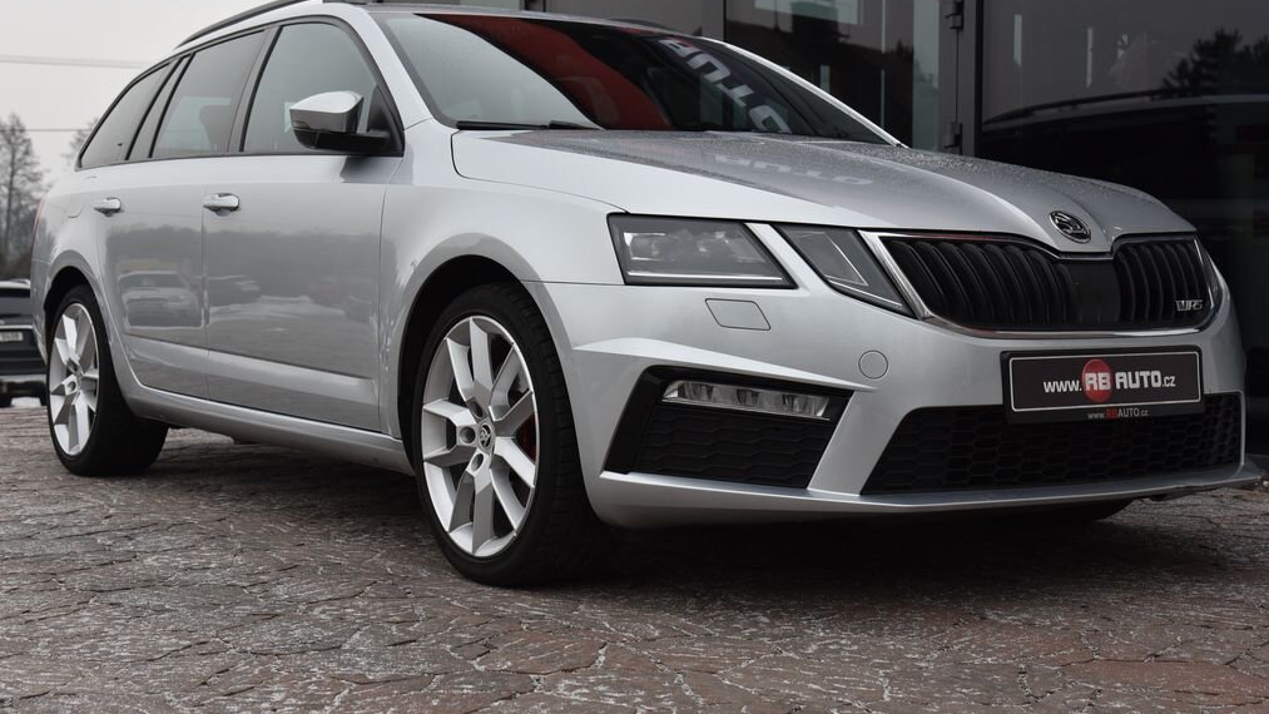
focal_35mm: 53
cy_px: 292
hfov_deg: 39.2
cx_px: 631
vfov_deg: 22.6
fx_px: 1784
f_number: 7.1
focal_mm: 50
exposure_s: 1/200
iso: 500
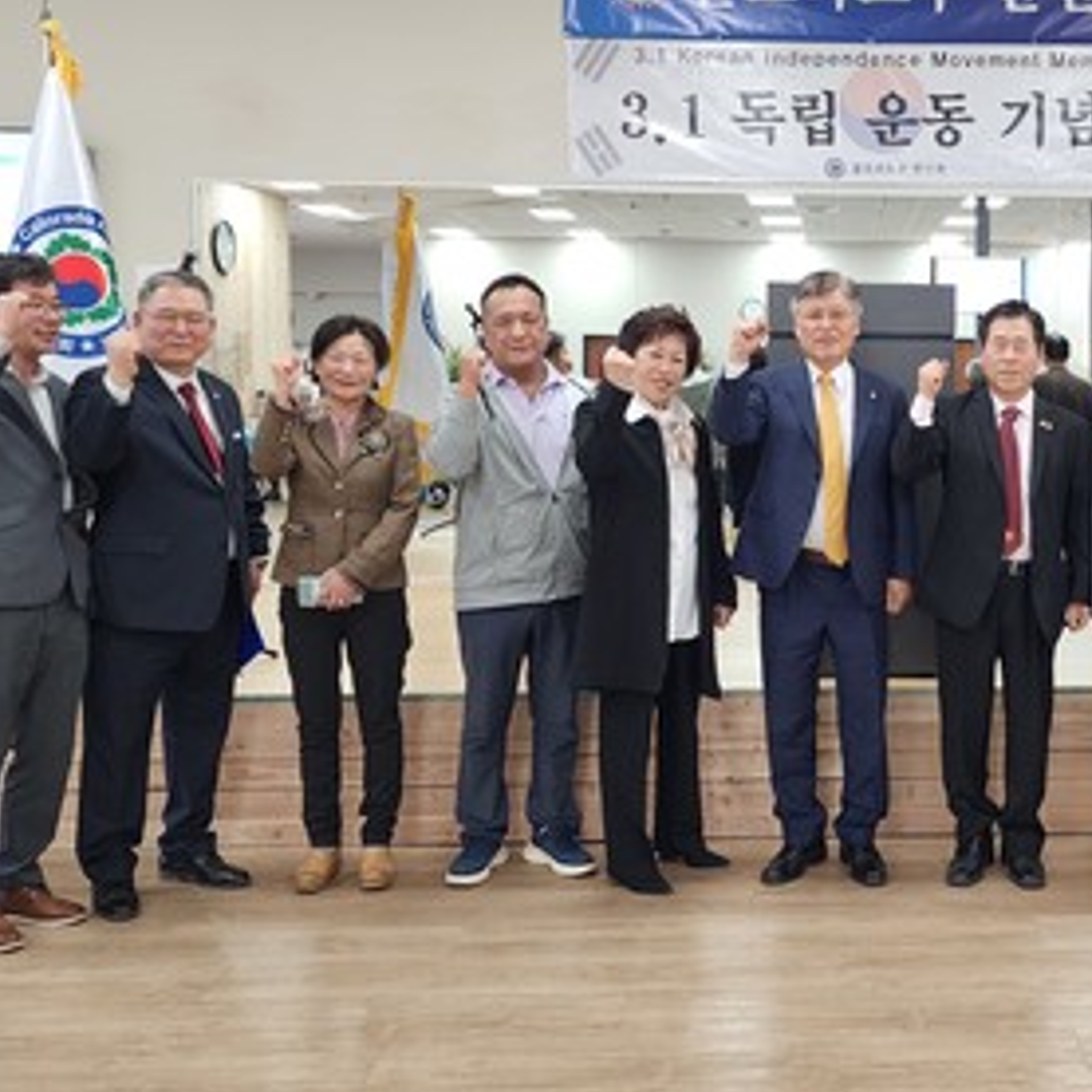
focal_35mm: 44
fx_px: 1570
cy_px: 465
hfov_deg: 36.6
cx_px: 919
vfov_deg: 38.3
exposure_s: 1/120
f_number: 1.8
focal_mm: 6.4
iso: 320
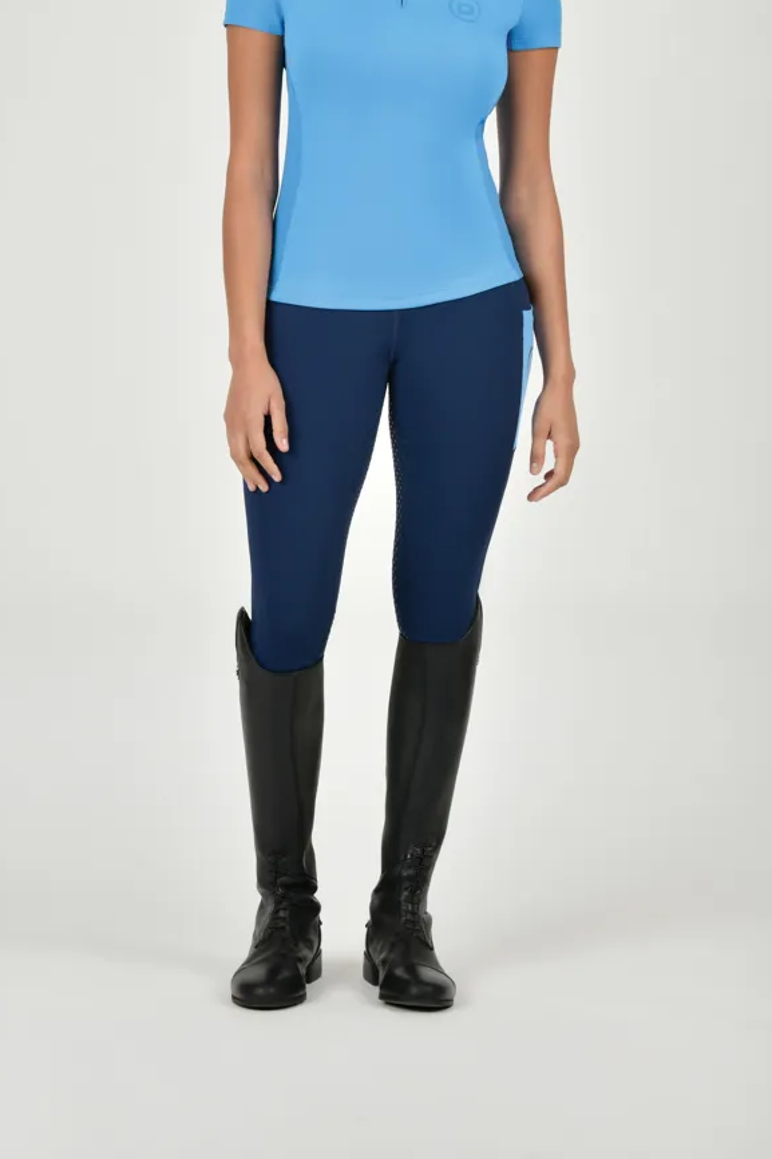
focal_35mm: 97
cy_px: 367
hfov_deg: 14.1
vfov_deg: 20.9
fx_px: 3121
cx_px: 264
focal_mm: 70
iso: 160
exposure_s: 1/200
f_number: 6.3
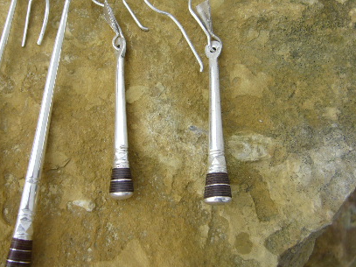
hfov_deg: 34.9
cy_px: 107
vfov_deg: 26.5
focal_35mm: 55
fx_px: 565
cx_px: 158
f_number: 2.8
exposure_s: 1/125
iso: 80
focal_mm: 5.8
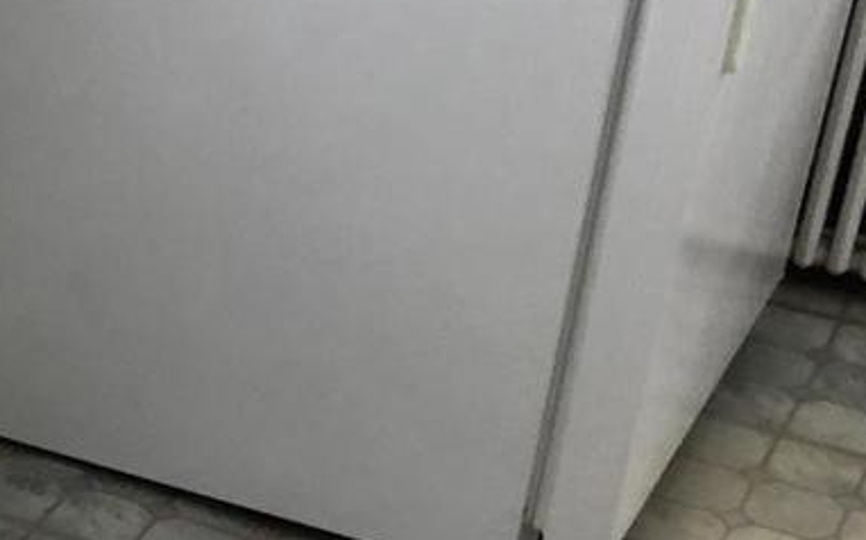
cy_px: 719
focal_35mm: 112
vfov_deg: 11.3
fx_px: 2641
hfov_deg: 17.5
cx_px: -243
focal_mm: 3.99
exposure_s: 1/15
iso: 40
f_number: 1.8
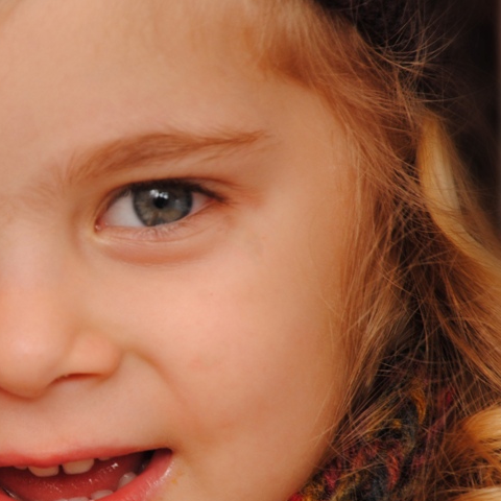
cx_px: 55
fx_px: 13493
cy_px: 316
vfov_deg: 2.1
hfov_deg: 2.1
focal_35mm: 824
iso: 200
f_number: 6.3
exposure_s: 1/60
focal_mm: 270
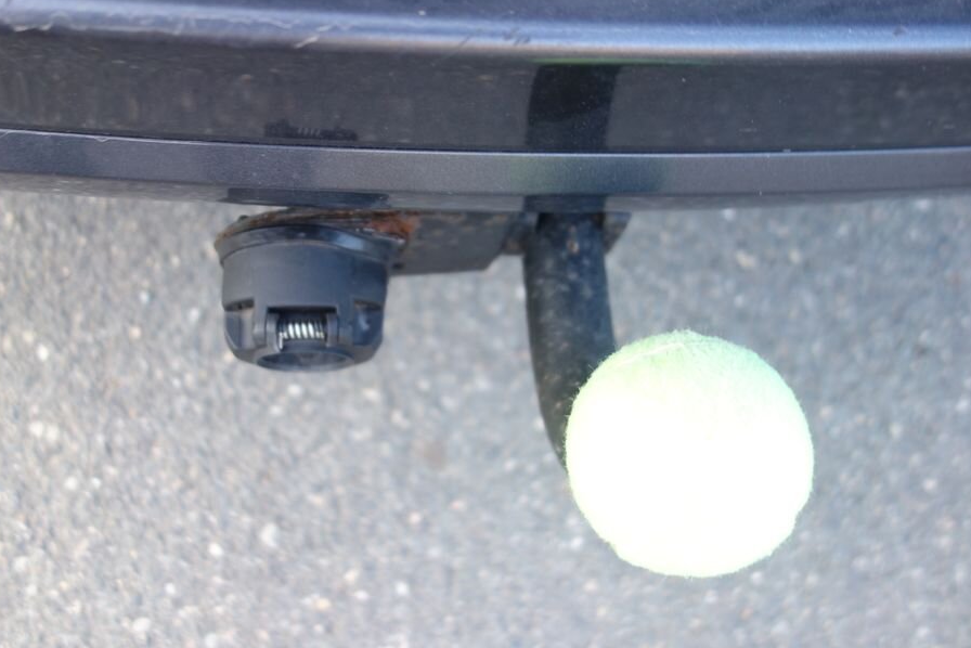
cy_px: 307
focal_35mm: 32
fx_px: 863
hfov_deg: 58.5
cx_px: 424
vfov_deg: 41.1
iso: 125
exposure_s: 1/40
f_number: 1.8
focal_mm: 10.4
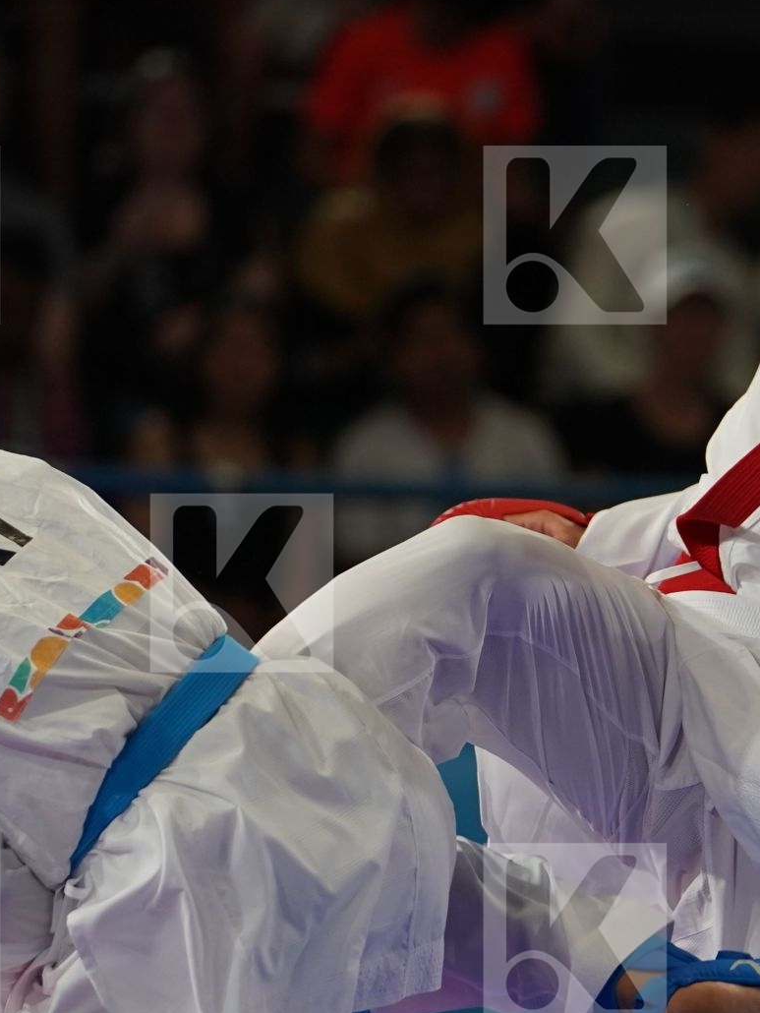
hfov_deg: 3.4
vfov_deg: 4.6
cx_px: 575
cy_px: 583
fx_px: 12729
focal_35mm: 435
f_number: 2.8
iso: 800
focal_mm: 173
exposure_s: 1/1000
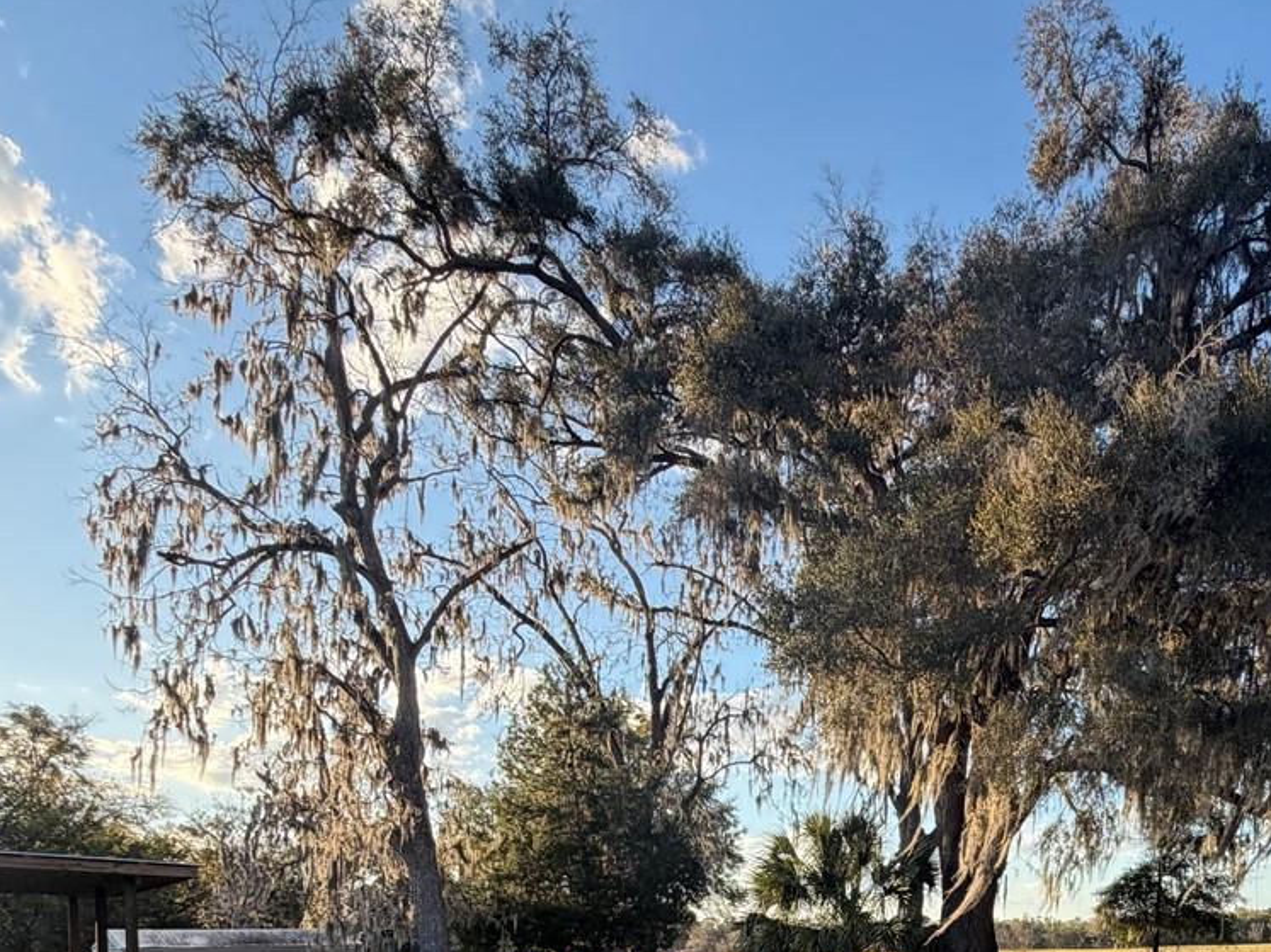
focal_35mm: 30
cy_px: 959
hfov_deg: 57.7
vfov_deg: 40.7
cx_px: 912
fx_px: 1101
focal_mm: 2.22
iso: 50
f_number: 2.2
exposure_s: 1/502
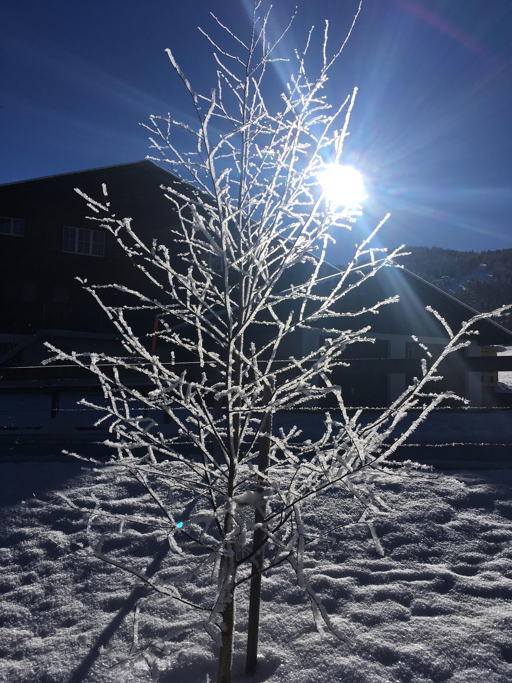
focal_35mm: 29
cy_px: 342
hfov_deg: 48.2
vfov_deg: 61.7
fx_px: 572
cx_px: 256
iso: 25
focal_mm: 4.15
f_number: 2.2
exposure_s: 1/9615
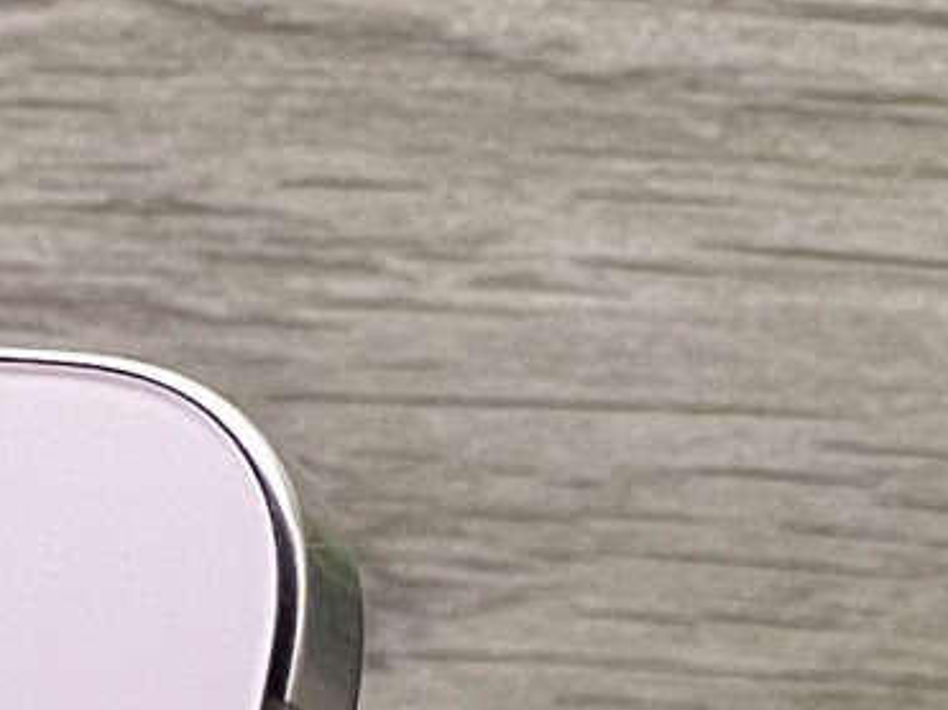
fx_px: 14565
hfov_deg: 3.7
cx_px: -452
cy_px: 2222
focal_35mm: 532
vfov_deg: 2.7
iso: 64
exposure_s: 1/100
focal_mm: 9
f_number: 2.8
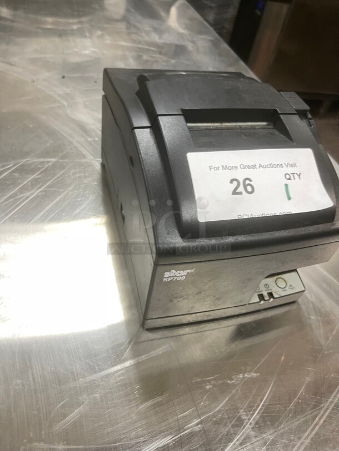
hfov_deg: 53.1
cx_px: 170
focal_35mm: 26
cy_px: 226
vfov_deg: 67.3
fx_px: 339
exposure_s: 1/60
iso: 125
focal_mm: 5.1
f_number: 1.6
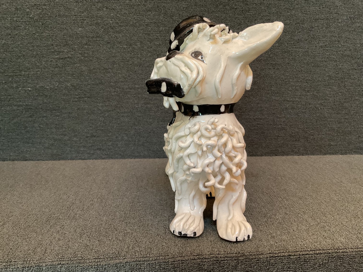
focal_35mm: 29
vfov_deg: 48.2
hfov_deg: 61.7
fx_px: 304
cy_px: 136
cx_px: 182
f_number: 1.8
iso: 200
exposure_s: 1/40
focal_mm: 3
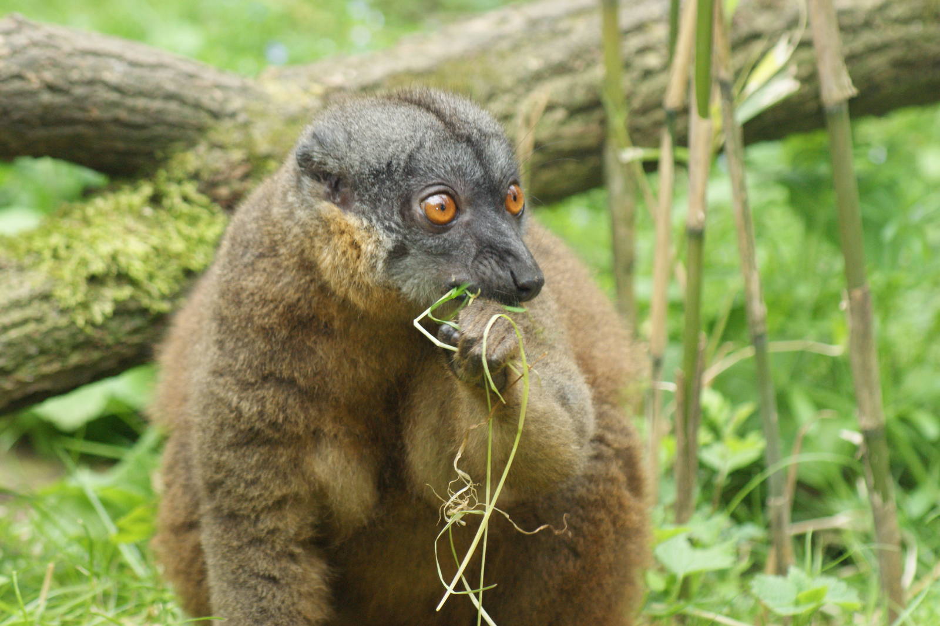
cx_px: 470
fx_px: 5872
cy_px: 313
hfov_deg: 9.2
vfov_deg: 6.1
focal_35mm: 225
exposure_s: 1/125
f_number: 5.6
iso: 400
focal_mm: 150
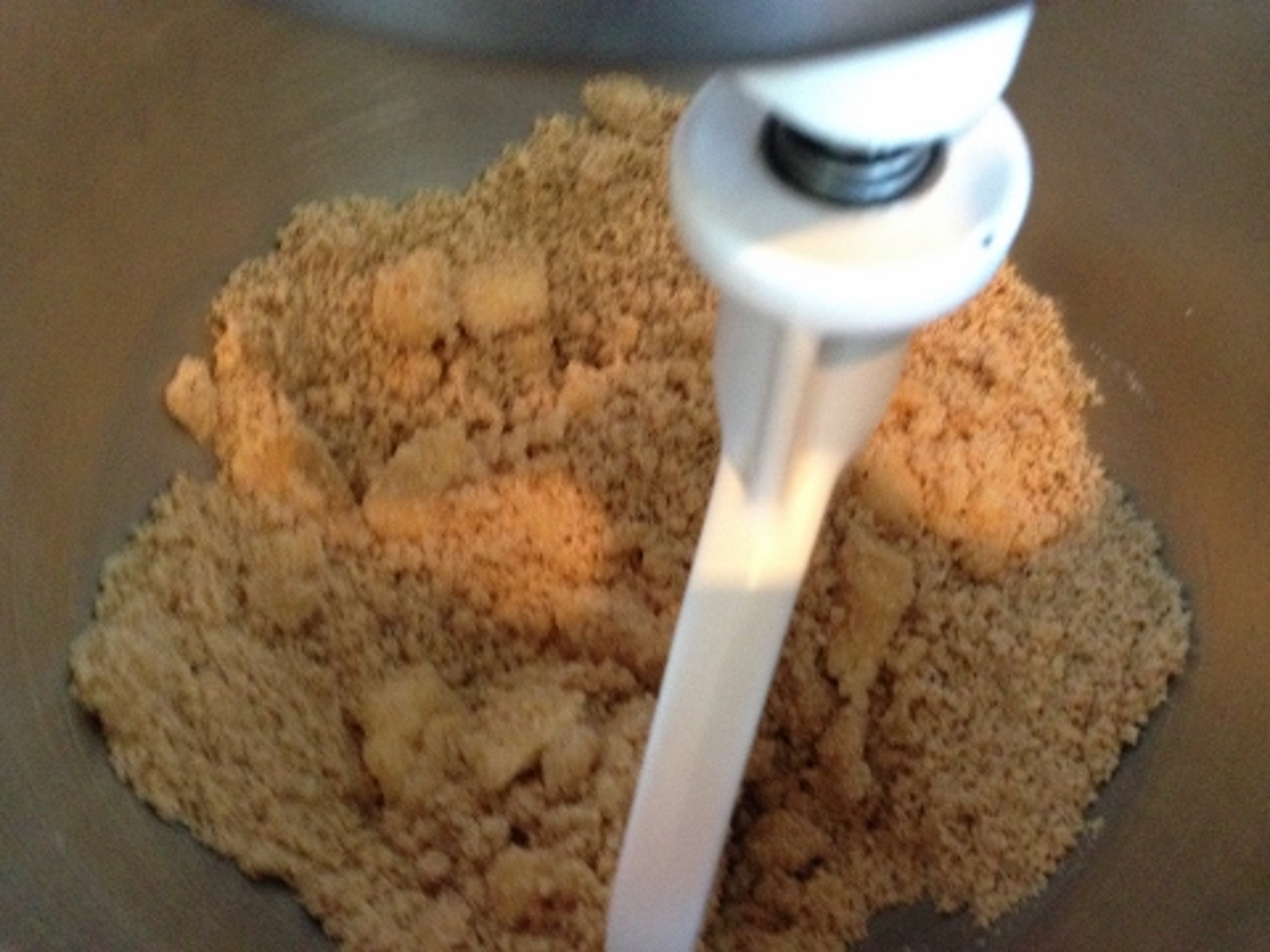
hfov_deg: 55.4
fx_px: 1211
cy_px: 476
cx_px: 635
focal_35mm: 33
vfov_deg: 42.9
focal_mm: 4.12
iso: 500
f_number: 2.4
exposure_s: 1/15
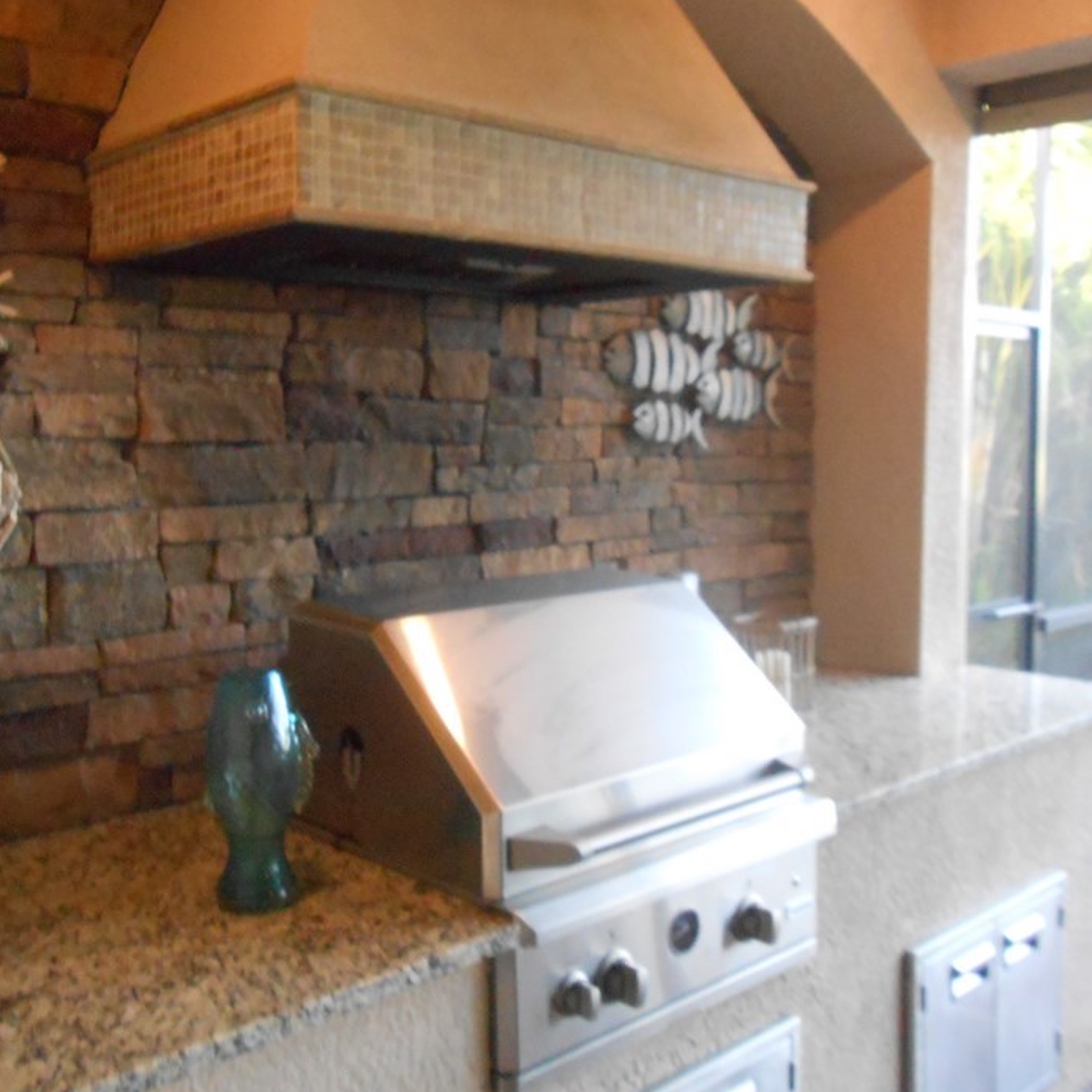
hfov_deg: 48.4
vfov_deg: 48.4
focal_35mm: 34
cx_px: 486
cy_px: 527
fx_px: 1213
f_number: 3.5
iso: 800
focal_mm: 4.6
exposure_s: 1/60
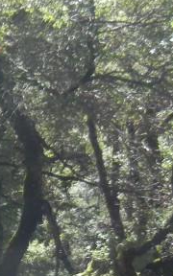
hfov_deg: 10.0
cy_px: 165
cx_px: -259
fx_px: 852
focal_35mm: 113
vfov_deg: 18.4
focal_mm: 5.4
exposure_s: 1/222
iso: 160
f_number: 3.5
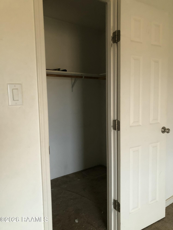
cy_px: 115
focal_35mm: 28
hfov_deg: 49.7
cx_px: 86
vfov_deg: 63.4
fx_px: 187
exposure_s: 1/5
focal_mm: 3.99
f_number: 1.8
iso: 100
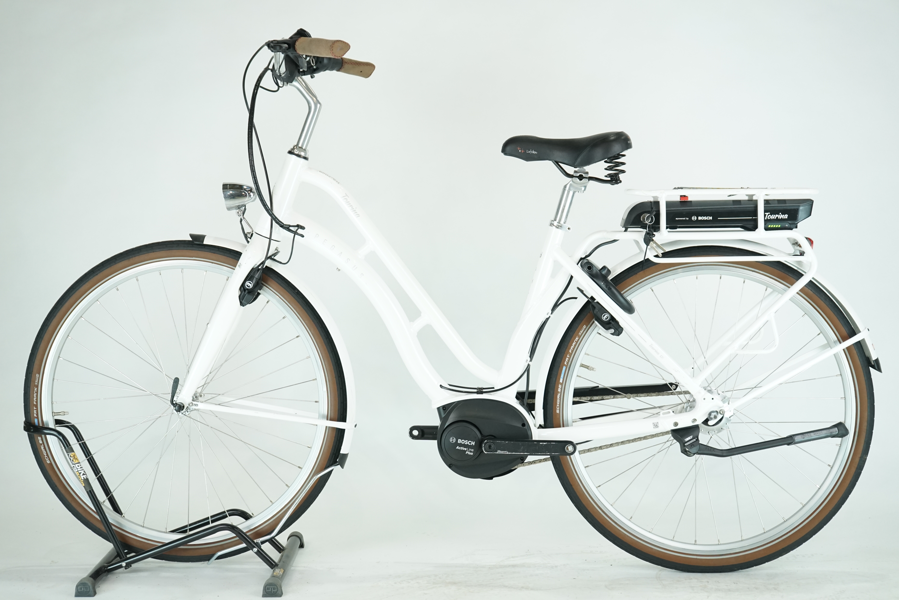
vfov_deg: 23.8
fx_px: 1423
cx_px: 450
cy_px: 300
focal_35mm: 57
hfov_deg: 35.1
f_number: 5.6
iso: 1600
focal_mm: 57
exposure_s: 1/200
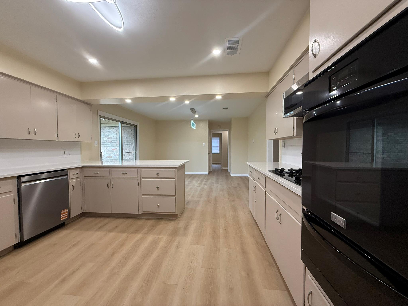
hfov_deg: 102.1
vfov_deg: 85.7
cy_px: 153
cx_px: 204
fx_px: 165
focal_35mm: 14
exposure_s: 1/120
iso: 200
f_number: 2.2
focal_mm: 2.22
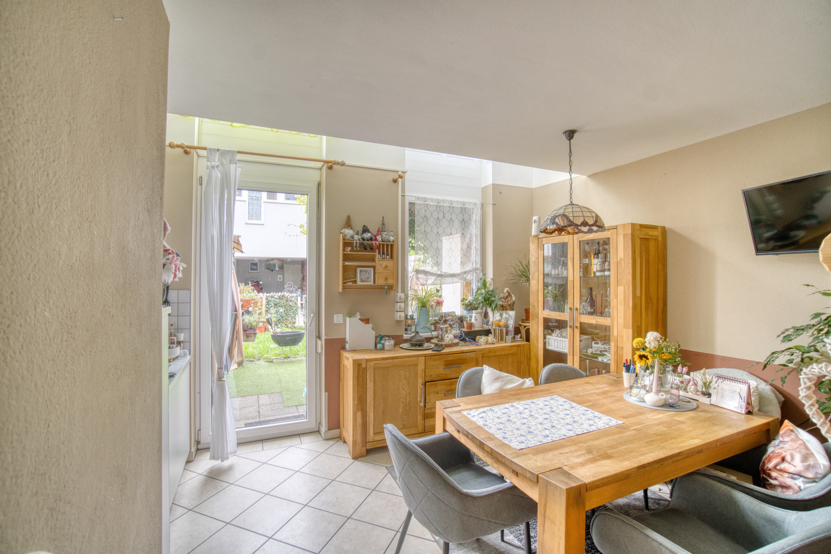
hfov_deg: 100.4
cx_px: 416
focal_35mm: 15
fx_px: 346
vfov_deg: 77.3
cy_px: 277
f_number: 8
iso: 640
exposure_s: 1/30
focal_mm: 10
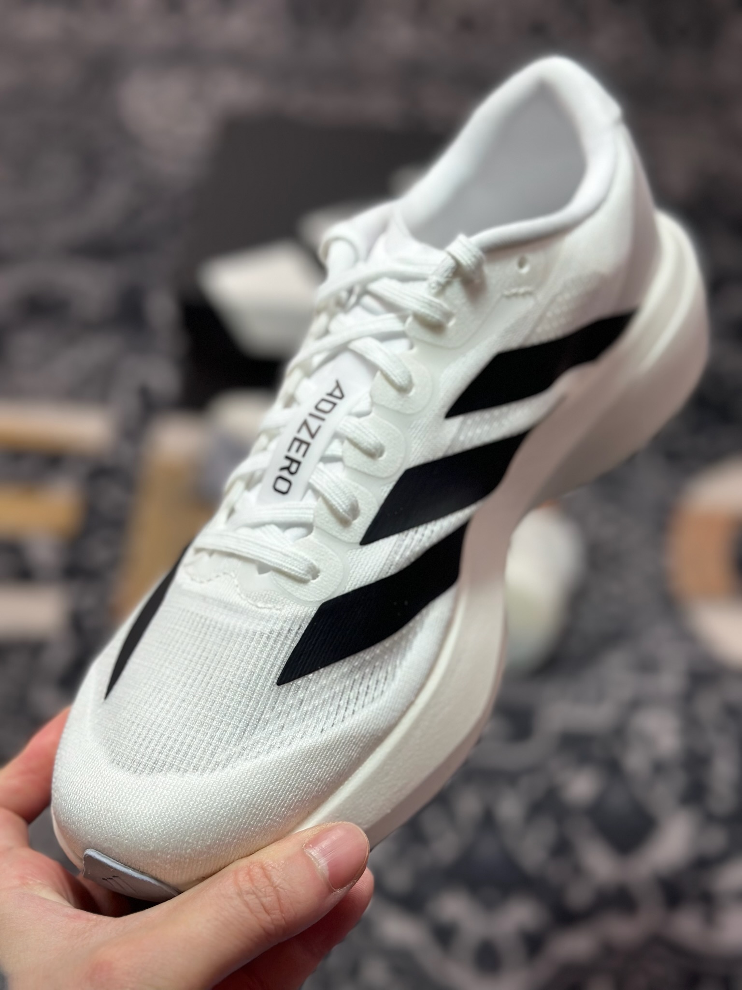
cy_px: 495
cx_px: 371
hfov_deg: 30.3
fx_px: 1372
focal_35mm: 48
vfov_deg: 39.7
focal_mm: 6.86
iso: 80
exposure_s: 1/810
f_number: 1.78
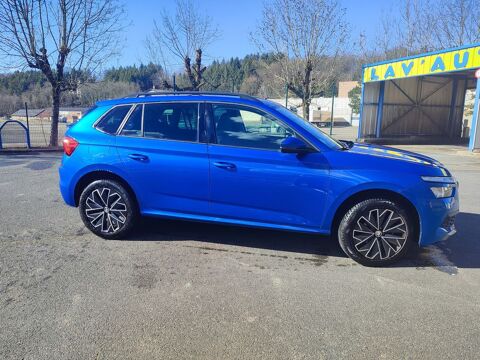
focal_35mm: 24
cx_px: 240
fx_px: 333
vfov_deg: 56.8
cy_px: 180
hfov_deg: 71.6
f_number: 1.89
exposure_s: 1/456
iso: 50
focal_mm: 5.89
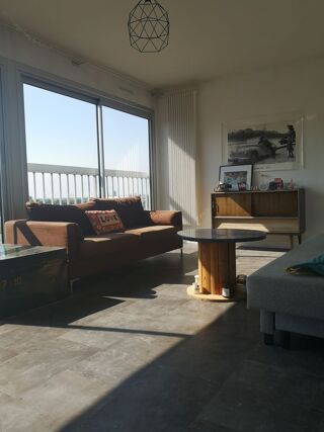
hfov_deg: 51.3
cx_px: 162
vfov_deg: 65.3
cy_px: 216
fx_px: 337
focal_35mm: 27
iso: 50
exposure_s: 1/1024
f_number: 1.8
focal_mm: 5.58
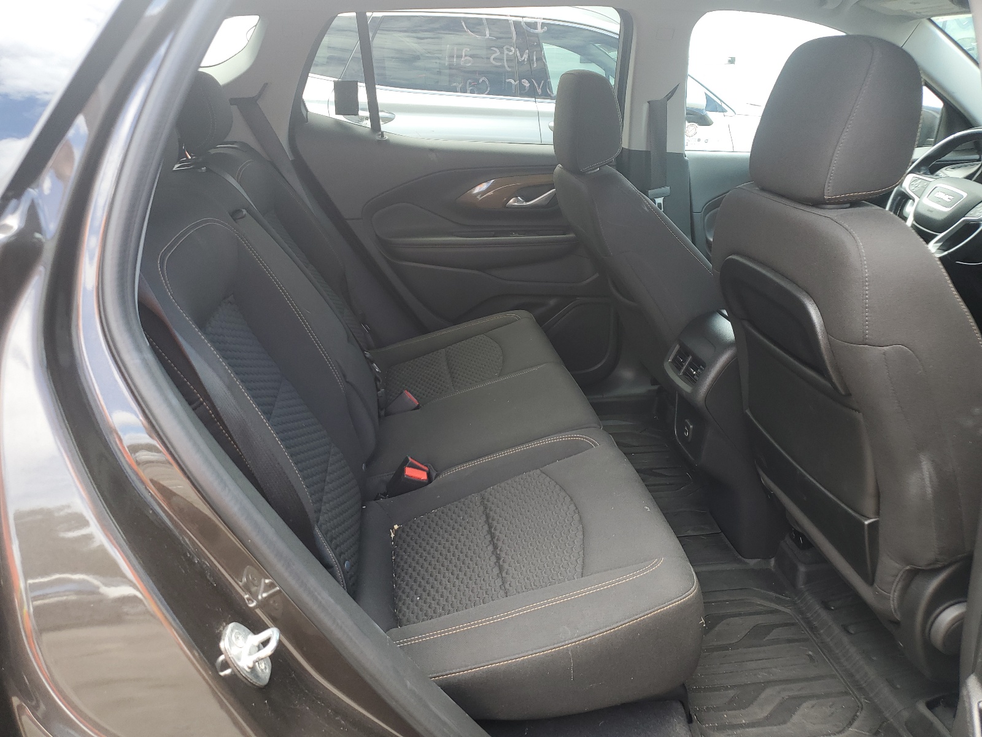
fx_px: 738
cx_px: 491
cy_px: 368
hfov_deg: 67.3
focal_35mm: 26
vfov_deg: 53.1
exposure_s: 1/164
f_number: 1.5
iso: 50
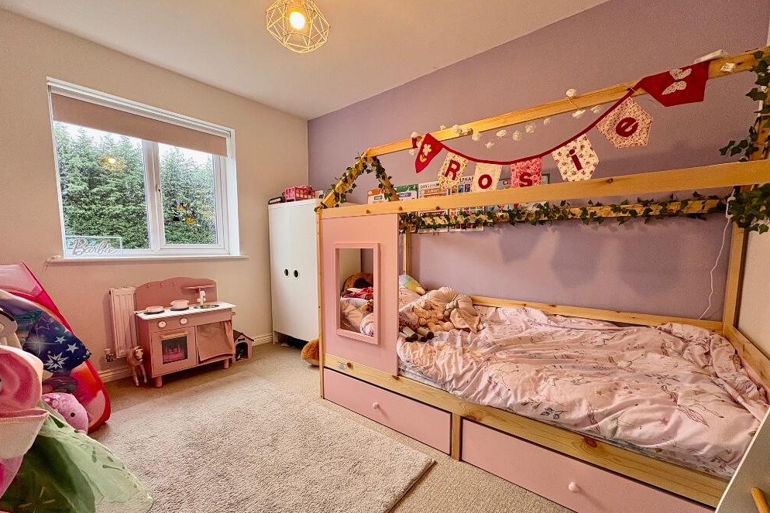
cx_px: 393
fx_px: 321
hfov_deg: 100.4
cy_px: 277
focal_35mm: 15
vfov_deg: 77.2
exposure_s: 1/50
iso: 125
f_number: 2.2
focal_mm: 2.22
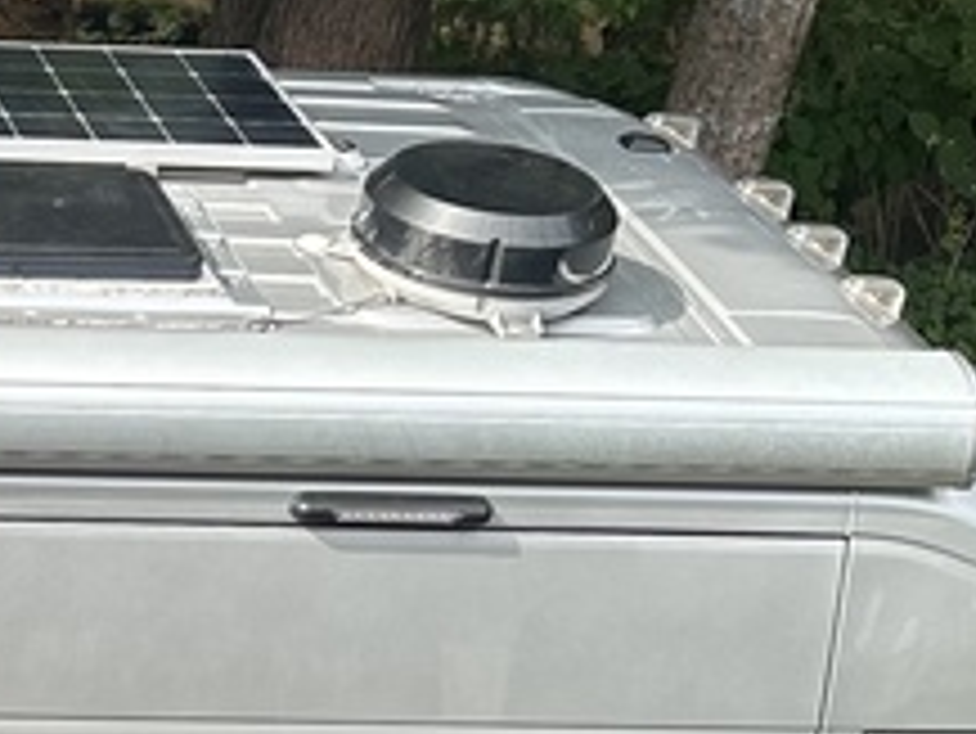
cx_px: -337
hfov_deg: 15.5
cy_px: 648
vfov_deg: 12.3
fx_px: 3385
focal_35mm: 120
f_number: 1.5
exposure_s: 1/1252
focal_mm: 5.7
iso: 50
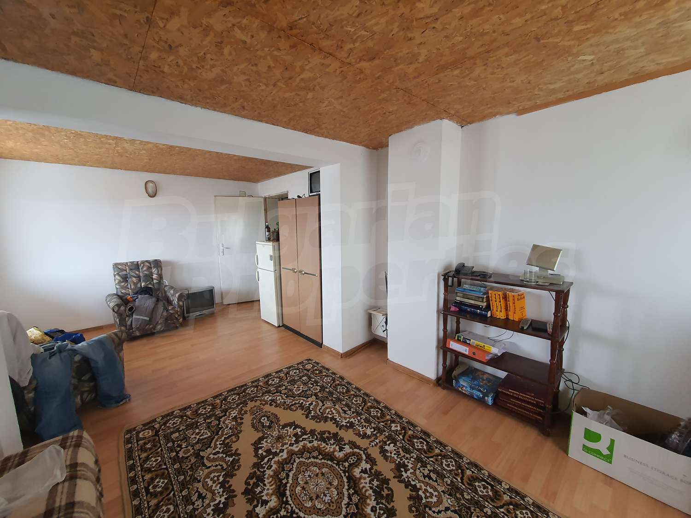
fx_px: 260
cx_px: 346
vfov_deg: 89.9
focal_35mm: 13
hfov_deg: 106.2
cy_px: 259
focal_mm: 1.8
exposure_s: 1/50
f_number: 2.2
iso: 200
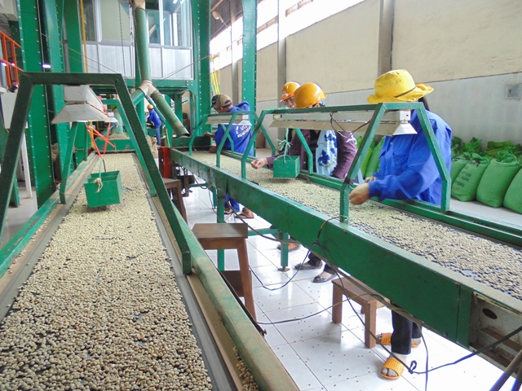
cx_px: 261
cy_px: 196
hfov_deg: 67.3
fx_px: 392
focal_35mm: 26
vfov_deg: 53.1
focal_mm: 4.6
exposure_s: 1/30
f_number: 3.5
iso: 200
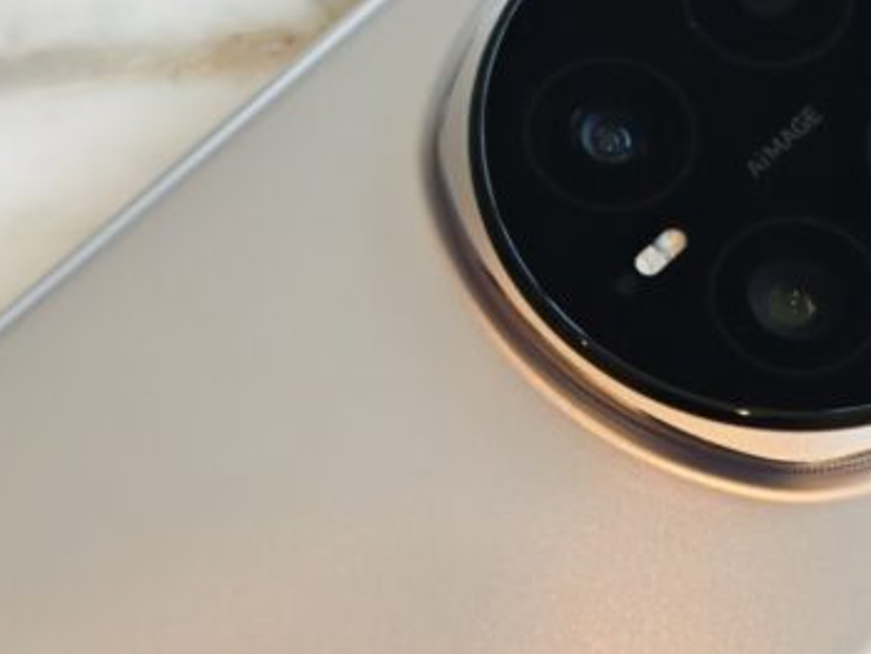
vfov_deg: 10.9
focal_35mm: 135
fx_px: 3398
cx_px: 372
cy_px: 594
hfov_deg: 14.6
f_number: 1.6
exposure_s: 1/50
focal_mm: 5.4
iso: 100
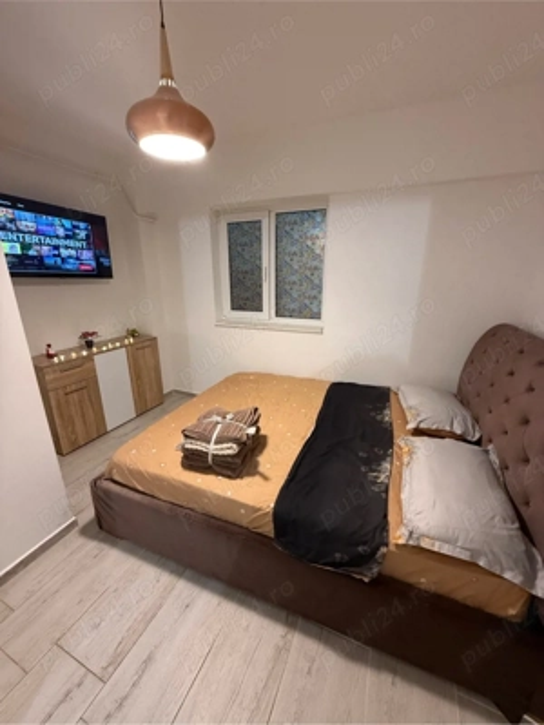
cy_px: 362
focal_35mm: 14
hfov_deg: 85.7
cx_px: 272
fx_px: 293
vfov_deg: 102.1
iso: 250
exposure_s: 1/50
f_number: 2.2
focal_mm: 2.22
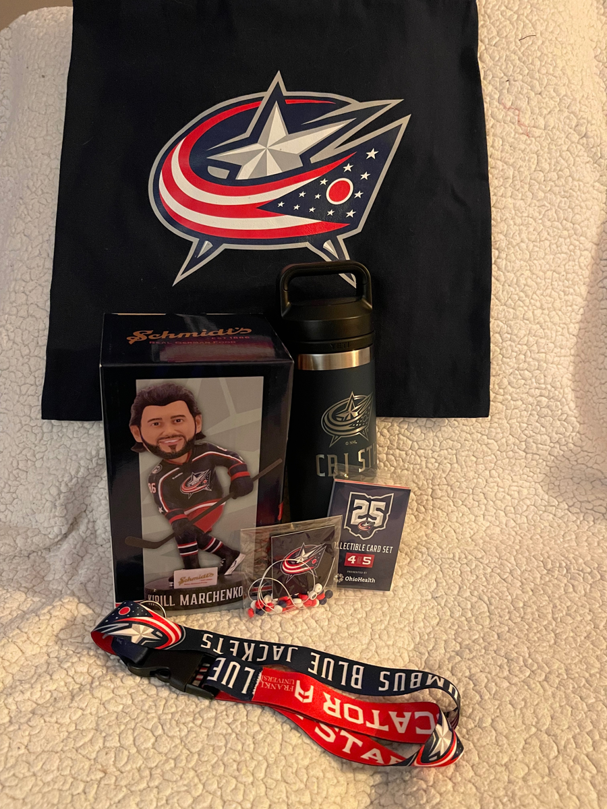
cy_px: 404
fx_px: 585
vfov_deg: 69.4
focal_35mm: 25
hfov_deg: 54.9
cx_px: 304
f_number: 1.6
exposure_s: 1/30
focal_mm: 5.1
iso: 1000
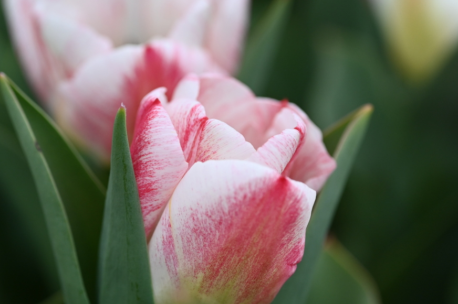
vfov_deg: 15.9
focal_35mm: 86
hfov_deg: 23.6
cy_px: 153
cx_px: 182
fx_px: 1093
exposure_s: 1/3200
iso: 640
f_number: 4.5
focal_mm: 50
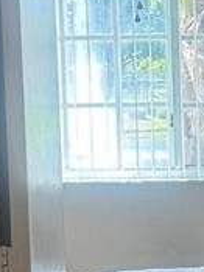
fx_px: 1298
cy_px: 239
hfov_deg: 8.8
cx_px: 266
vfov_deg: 11.9
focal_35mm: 165
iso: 100
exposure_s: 1/121
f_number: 1.78
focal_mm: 6.76
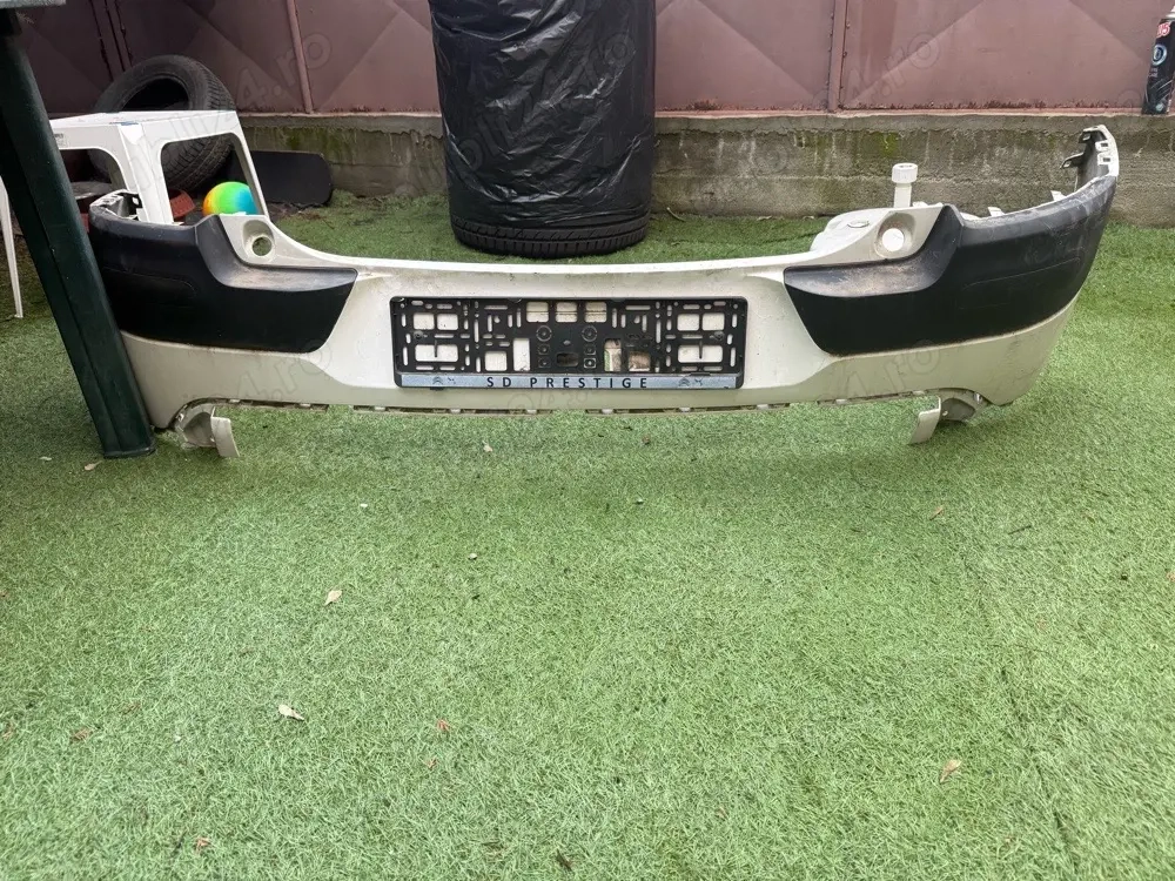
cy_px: 440
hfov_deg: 71.6
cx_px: 588
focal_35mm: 24
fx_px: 815
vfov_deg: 56.8
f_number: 1.78
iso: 200
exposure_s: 1/92
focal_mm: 6.76
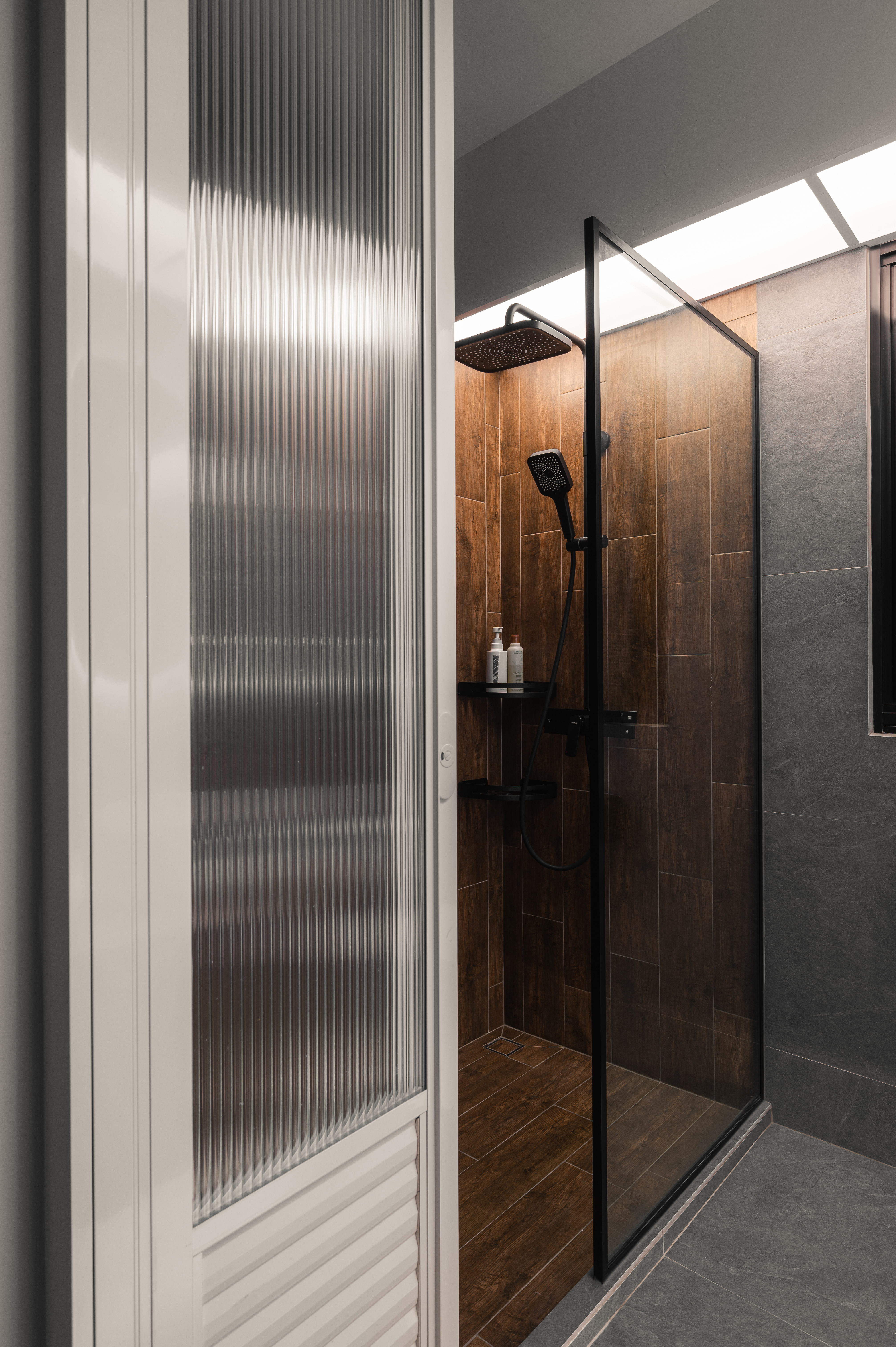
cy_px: 674
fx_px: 766
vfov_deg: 82.6
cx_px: 448
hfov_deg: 60.6
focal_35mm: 20
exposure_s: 5
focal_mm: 20.5
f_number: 8
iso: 100
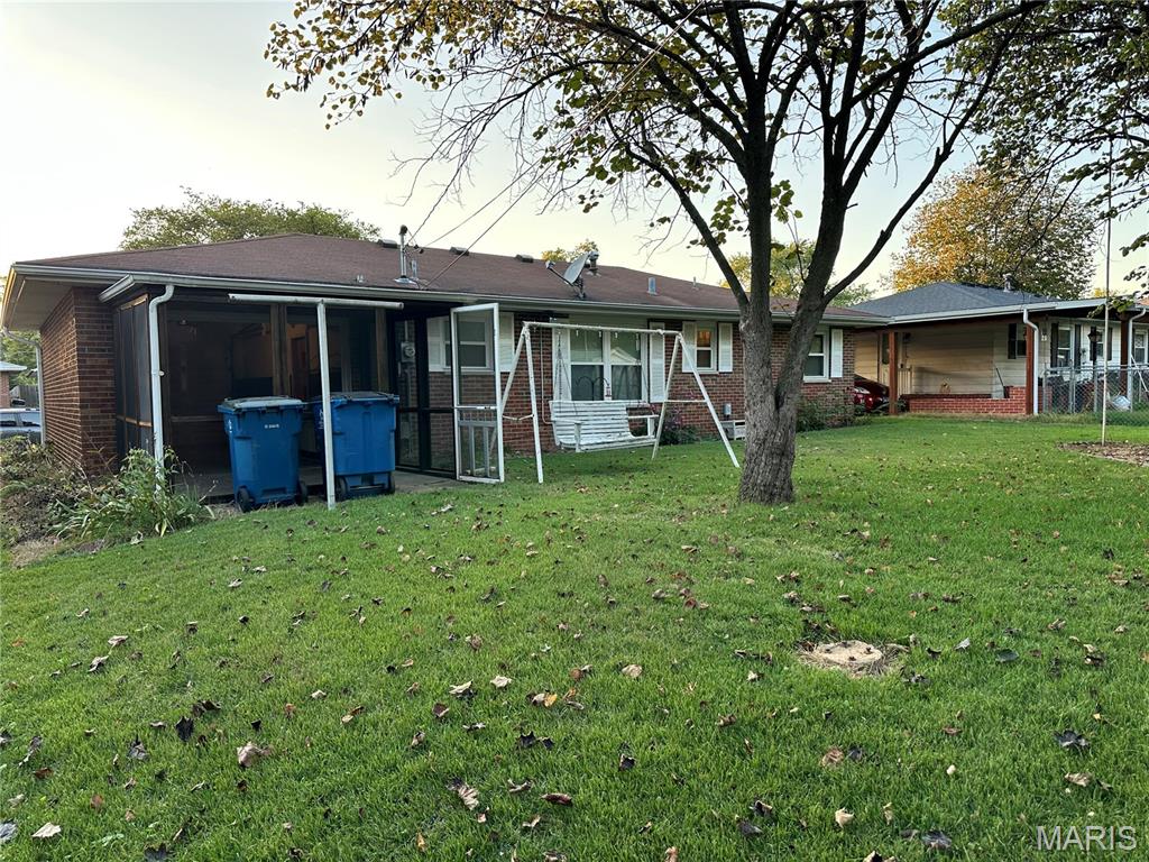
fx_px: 797
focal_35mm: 24
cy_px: 431
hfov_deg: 71.6
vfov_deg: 56.8
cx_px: 574
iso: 80
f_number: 1.78
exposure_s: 1/264
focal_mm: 6.86
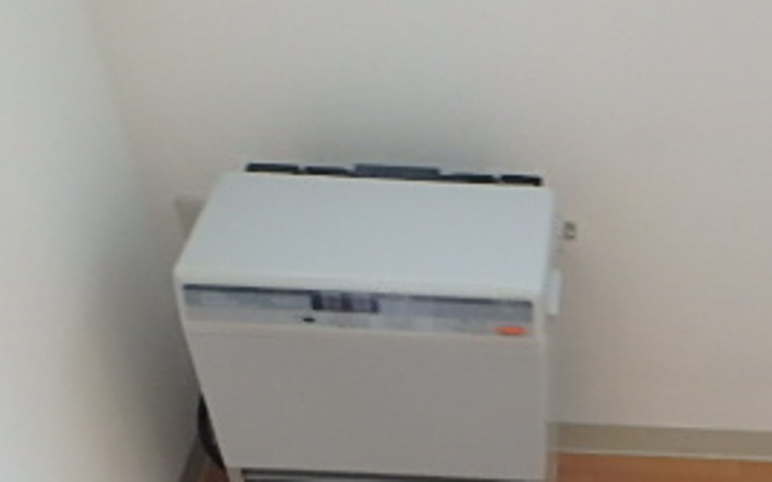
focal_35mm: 53
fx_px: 1115
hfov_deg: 37.1
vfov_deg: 22.2
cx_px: 597
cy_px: 602
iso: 320
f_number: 3.5
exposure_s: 1/30
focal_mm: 3.7
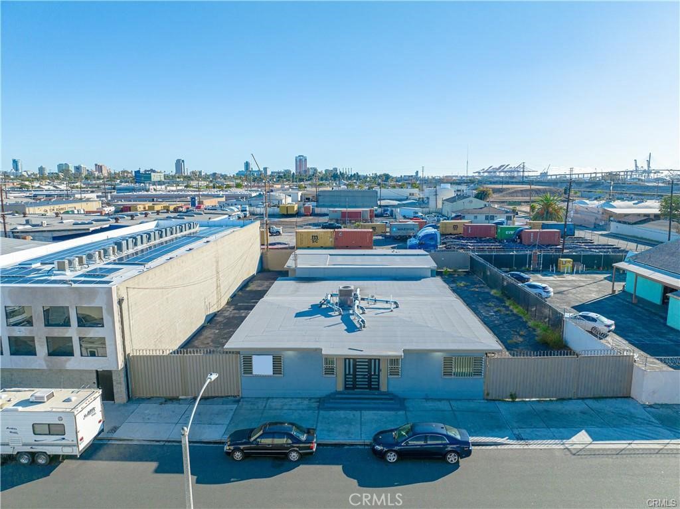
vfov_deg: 56.7
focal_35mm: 24
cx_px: 340
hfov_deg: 71.6
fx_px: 471
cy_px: 254
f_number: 2.8
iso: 150
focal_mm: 12.29
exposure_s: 1/2500
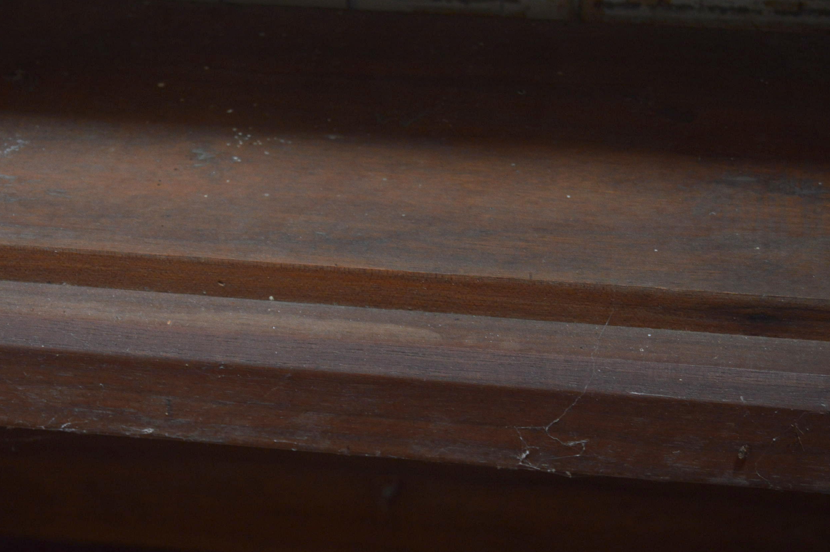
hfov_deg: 20.5
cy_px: 247
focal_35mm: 100
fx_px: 2295
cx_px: 371
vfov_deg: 13.7
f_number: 5.6
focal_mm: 55
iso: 800
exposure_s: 1/80
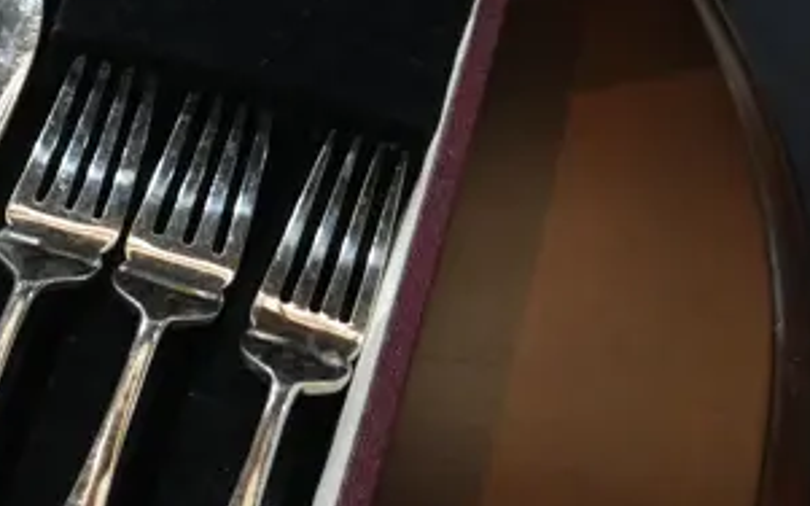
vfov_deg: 9.4
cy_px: -106
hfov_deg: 14.4
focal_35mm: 137
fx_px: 3024
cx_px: -342
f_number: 4.1
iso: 320
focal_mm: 19
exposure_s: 1/60
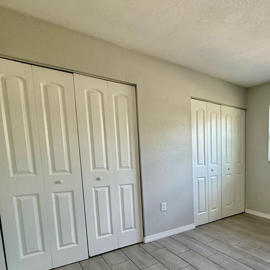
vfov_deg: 63.6
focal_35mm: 24
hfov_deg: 55.3
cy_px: 177
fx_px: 212
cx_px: 249
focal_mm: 2.22
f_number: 2.2
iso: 200
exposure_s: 1/120
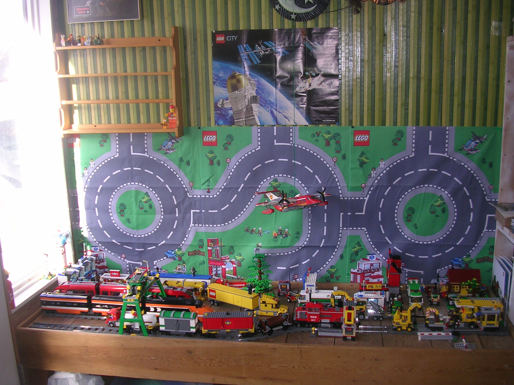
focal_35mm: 38
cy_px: 192
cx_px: 257
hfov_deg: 49.0
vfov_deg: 37.7
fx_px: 564
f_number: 2.8
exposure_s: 1/30
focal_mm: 5.8
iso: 50
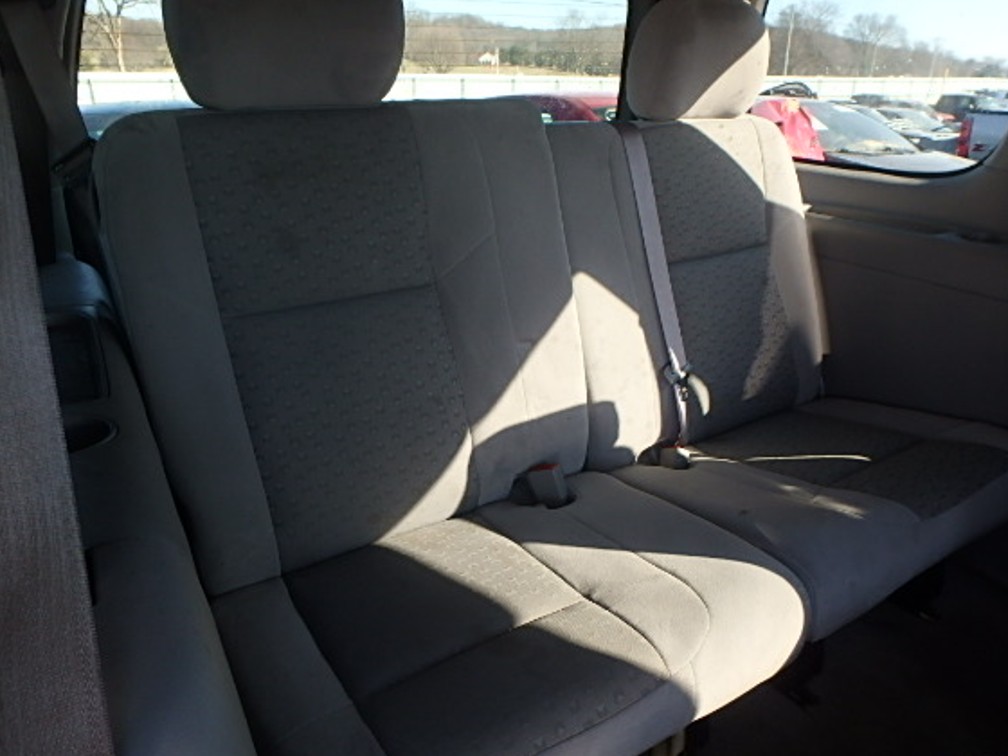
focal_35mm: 24
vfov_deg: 56.8
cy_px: 407
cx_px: 540
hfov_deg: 71.5
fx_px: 699
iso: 125
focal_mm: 3.7
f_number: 3.5
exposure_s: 1/80
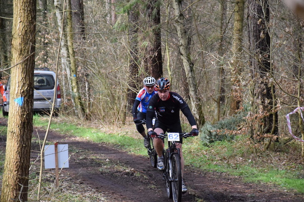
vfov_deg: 8.7
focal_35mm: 158
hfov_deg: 13.0
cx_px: 152
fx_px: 1330
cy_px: 101
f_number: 7.1
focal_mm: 105
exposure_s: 1/1600
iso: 4000
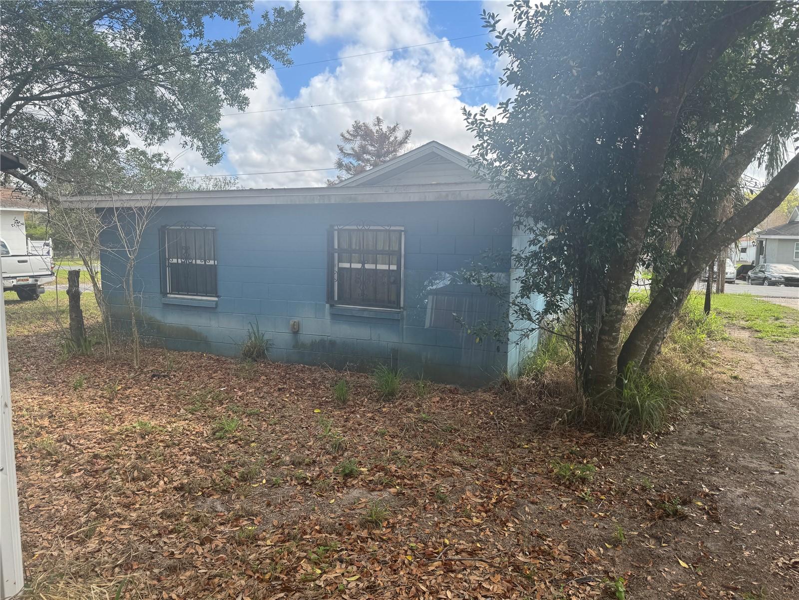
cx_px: 400
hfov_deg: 71.6
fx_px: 554
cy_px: 300
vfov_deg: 56.8
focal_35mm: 24
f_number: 1.78
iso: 80
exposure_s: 1/1193
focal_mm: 6.76
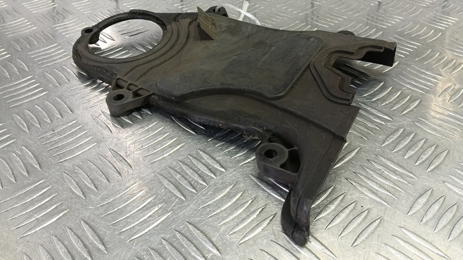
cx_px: 238
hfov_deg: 71.9
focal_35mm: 26
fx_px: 319
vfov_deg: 43.7
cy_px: 87
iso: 148
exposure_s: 1/50
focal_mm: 4.11
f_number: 1.6
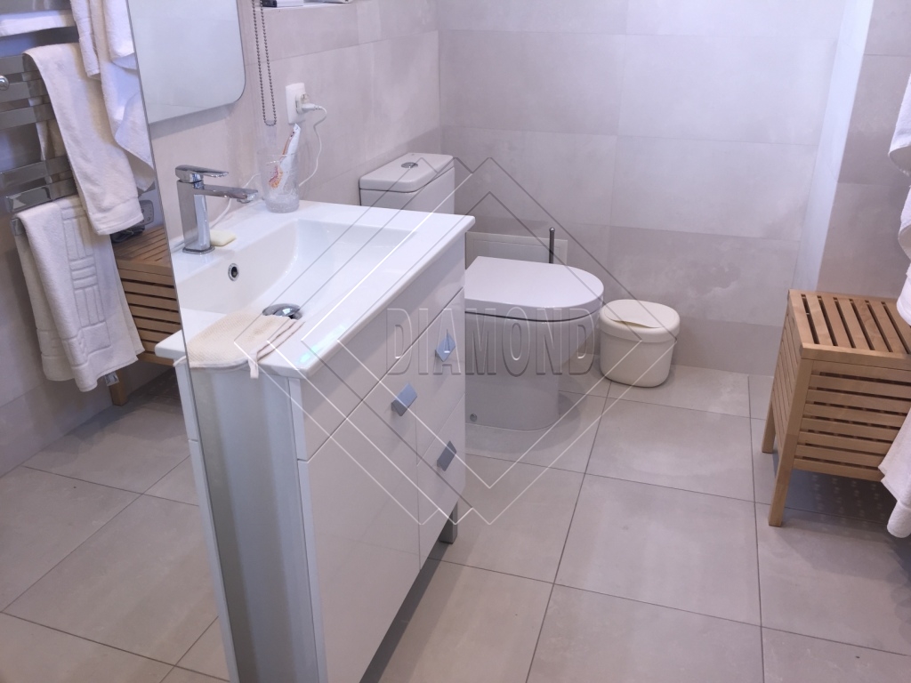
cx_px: 456
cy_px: 342
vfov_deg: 48.2
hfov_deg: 61.7
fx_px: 763
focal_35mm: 29
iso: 32
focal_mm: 4.2
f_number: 2.2
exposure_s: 1/50
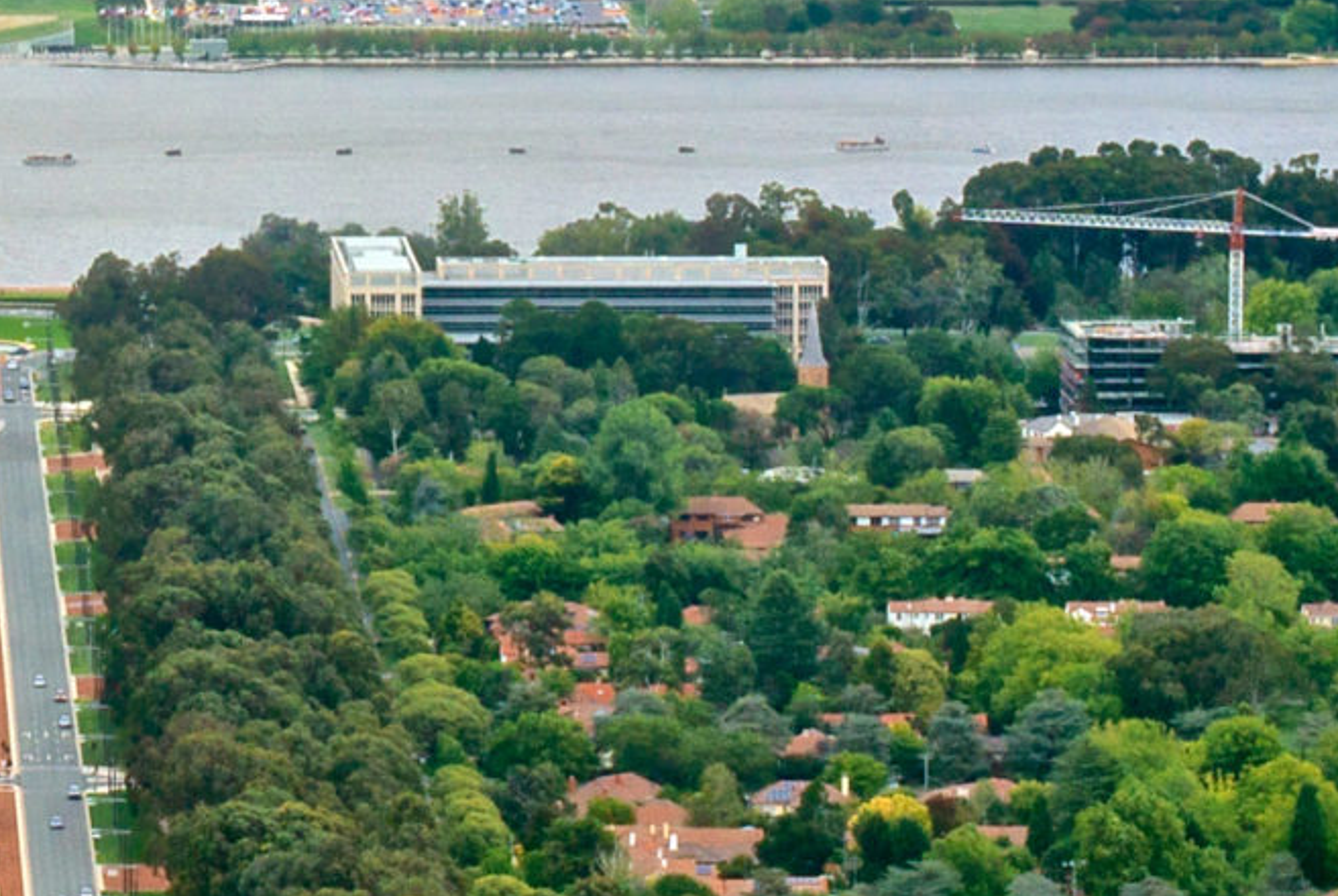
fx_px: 12877
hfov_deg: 5.9
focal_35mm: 346
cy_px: -27
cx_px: -104
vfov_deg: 4.0
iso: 200
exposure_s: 1/60
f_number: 16
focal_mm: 41.2
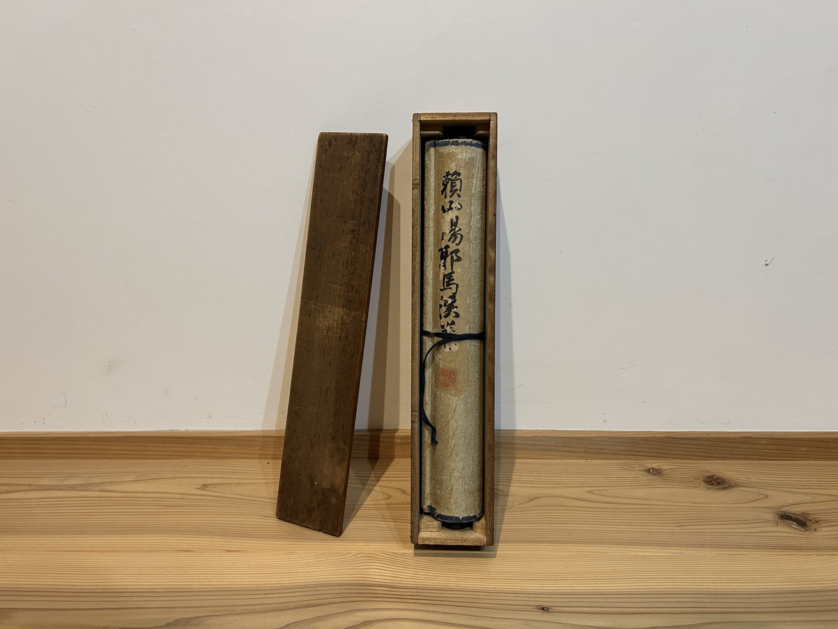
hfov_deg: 67.3
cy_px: 314
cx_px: 419
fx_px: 629
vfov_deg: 53.1
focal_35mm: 26
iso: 160
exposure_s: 1/60
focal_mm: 5.7
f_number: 1.5
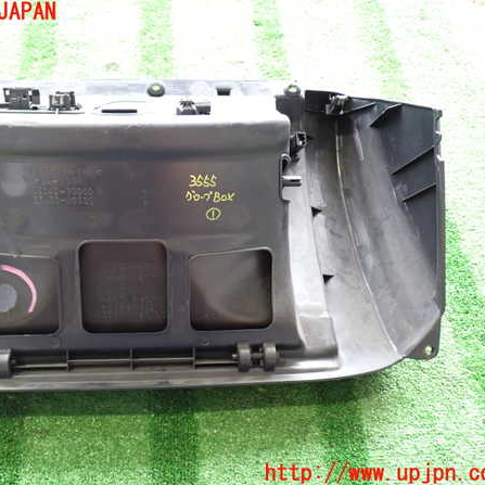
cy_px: 243
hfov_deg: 43.5
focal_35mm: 38
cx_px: 184
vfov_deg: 43.9
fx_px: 602
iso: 320
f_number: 2.4
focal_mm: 5.79
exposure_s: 1/30
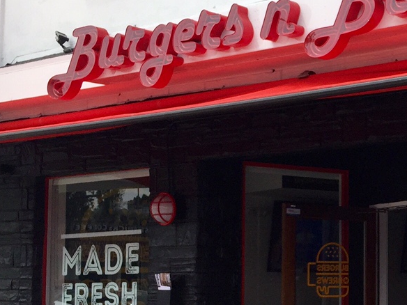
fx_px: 952
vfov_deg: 18.1
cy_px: 223
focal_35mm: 81
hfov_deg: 22.3
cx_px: 482
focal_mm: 4.15
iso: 32
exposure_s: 1/2326
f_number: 2.2
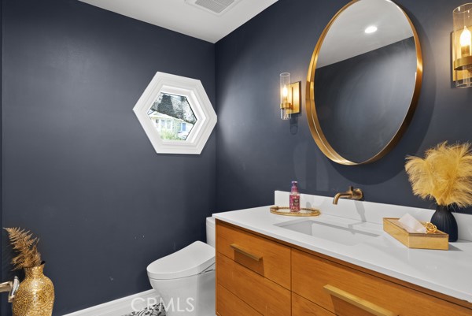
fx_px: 262
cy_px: 158
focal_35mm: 20
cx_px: 236
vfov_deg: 62.0
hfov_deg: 83.9
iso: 250
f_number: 8
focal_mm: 20
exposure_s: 3
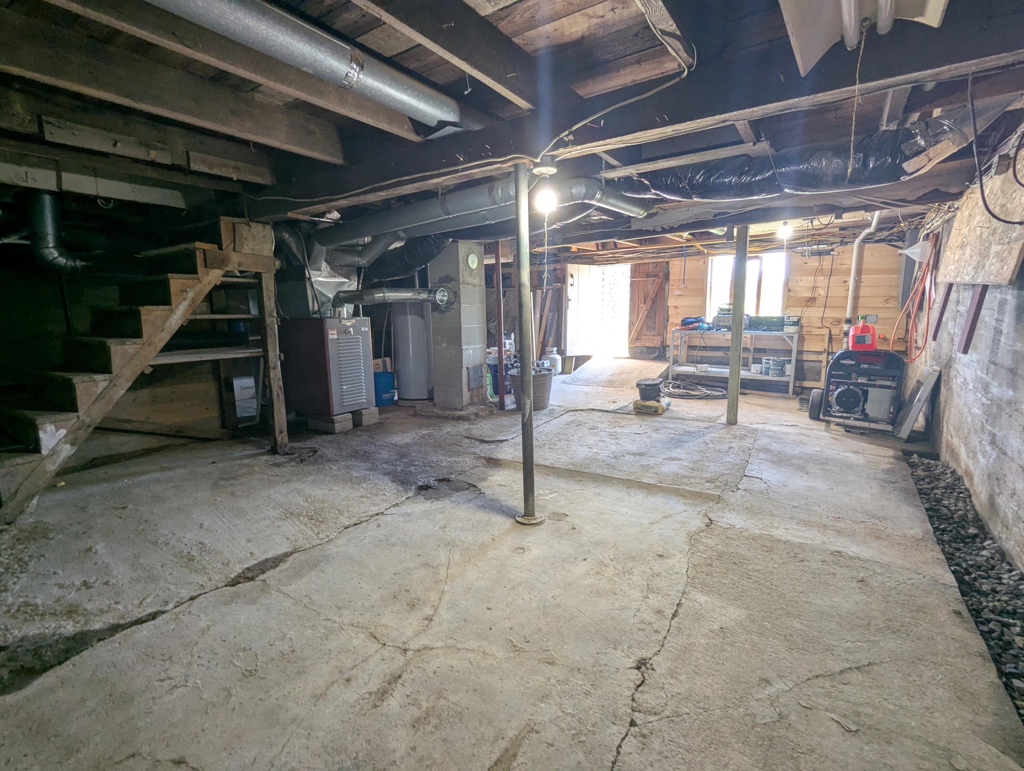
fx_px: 474
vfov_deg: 78.2
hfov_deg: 94.4
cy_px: 386
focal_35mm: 16
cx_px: 512
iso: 158
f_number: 2.2
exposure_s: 1/40
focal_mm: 2.35
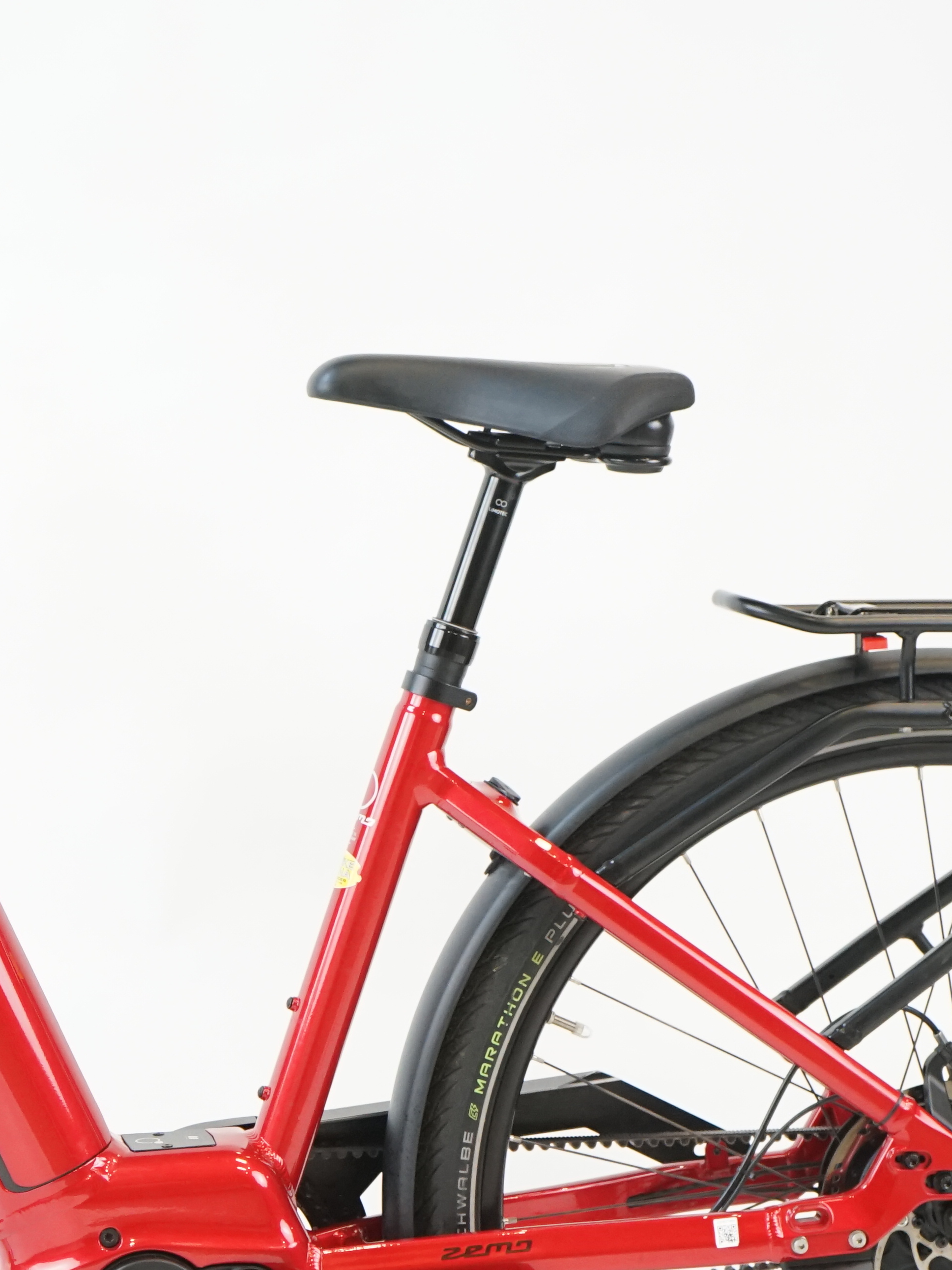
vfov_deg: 14.7
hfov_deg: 11.0
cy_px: 791
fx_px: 4914
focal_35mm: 134
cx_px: 38
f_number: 5.6
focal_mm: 60
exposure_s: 1/200
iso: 2000
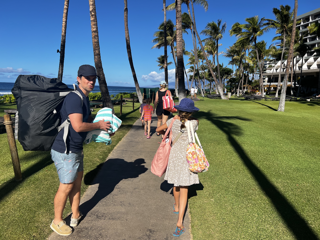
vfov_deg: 53.1
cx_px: 160
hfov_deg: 67.3
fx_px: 240
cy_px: 120
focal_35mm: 26
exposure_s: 1/5587
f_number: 1.5
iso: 50
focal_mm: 5.7
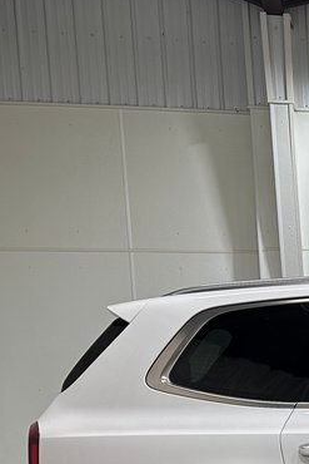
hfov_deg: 15.6
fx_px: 887
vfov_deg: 27.5
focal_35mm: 69
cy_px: 467
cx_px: 619
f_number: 1.78
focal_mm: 6.86
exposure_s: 1/234
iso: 64
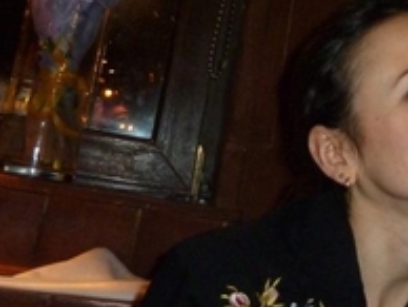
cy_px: 181
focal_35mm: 58
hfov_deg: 30.0
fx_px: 684
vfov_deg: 25.2
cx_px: 442
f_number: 3.3
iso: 400
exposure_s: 1/30
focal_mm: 4.1
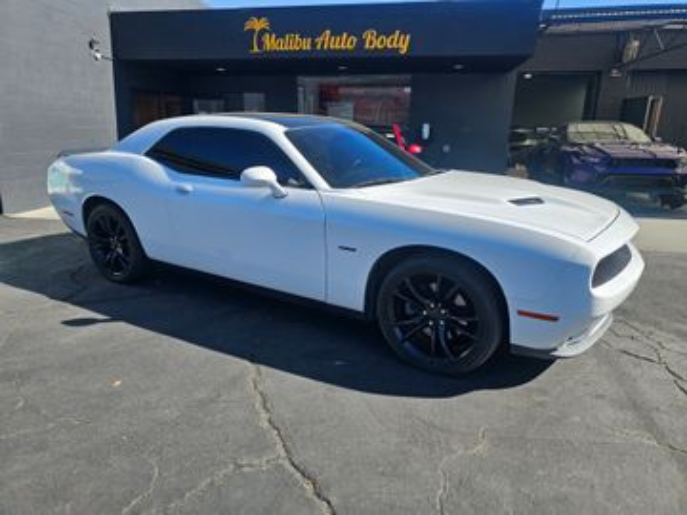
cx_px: 344
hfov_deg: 73.9
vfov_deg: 58.9
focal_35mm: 23
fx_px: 456
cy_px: 258
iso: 10
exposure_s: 1/525
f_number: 1.7
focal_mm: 6.3
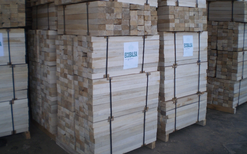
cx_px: 122
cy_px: 61
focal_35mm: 39
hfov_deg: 50.4
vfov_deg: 32.6
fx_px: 263
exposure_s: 1/100
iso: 64
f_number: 3.1
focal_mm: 6.3
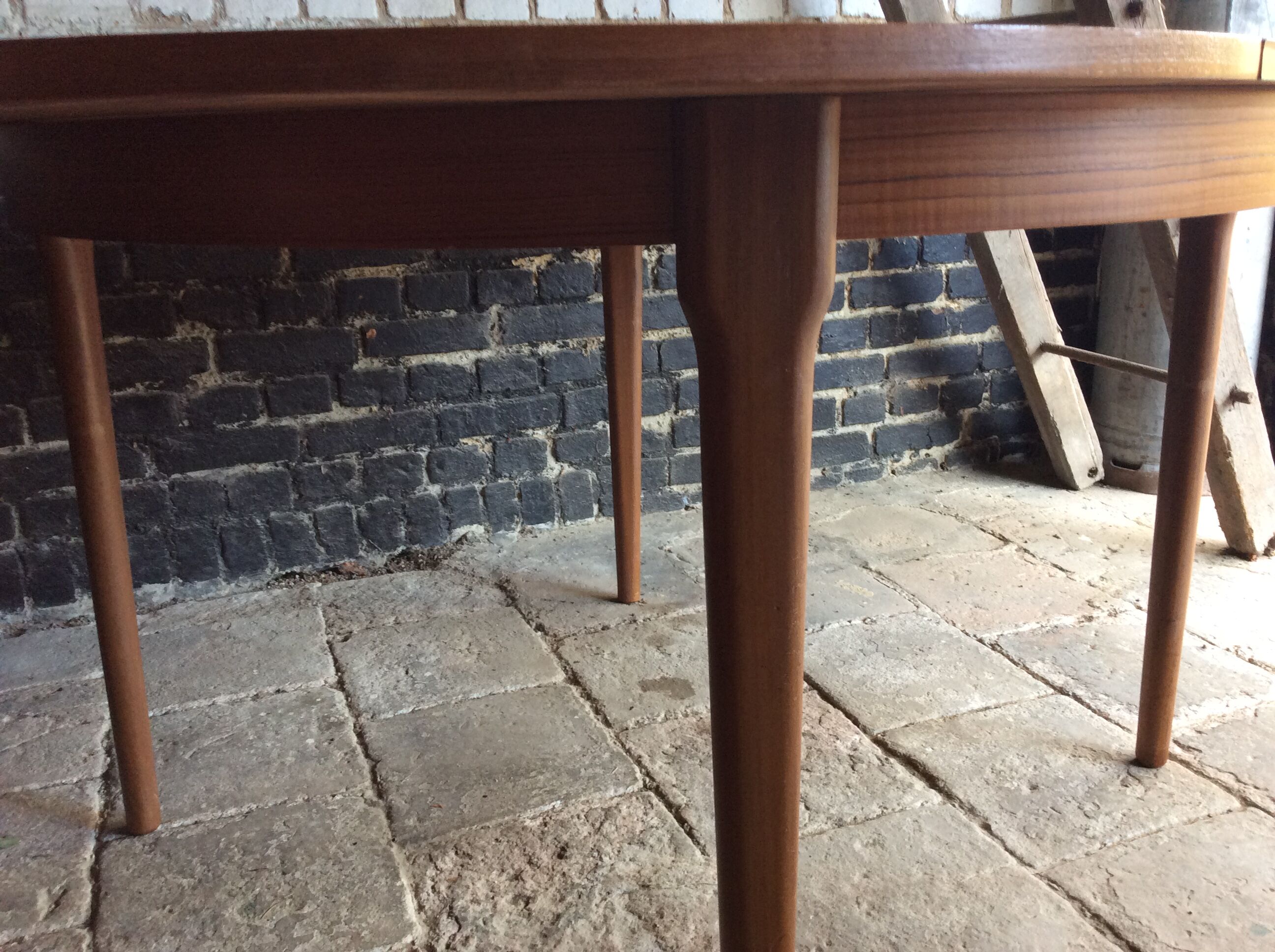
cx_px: 638
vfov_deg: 44.1
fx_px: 1177
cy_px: 476
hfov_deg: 56.9
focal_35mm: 32
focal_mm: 3.3
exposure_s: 1/25
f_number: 2.4
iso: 80
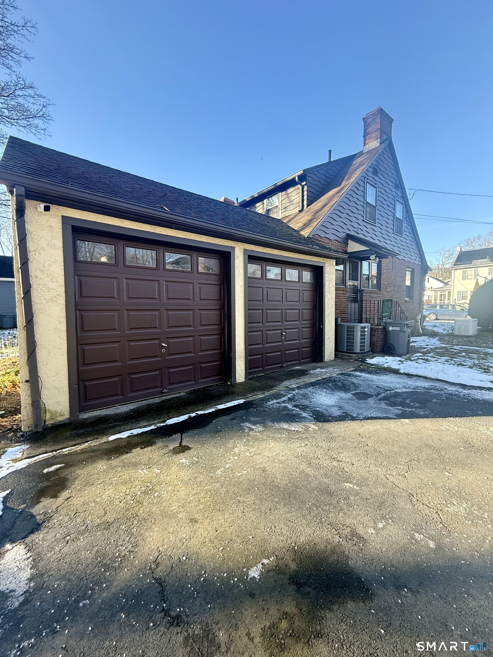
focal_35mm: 14
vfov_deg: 102.1
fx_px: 266
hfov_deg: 85.7
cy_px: 328
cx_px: 246
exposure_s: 1/188
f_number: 2.2
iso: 64
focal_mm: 2.22
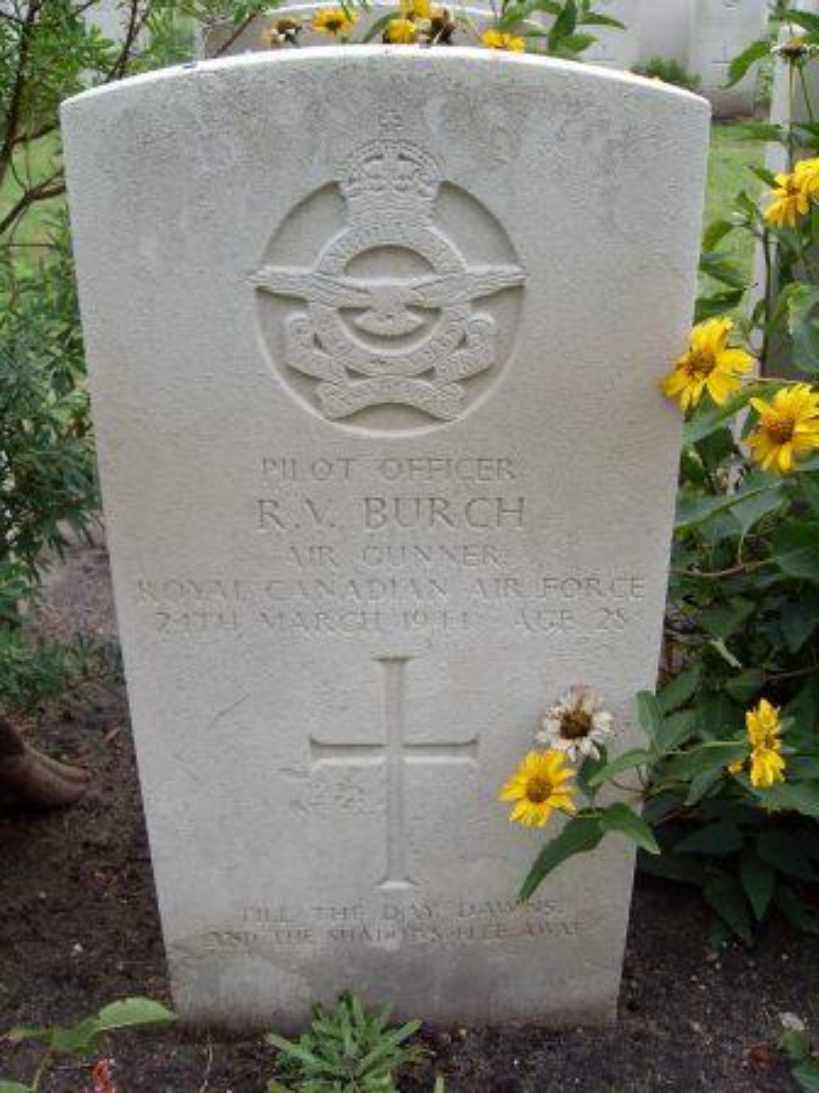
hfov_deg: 40.7
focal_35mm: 35
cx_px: 410
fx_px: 1104
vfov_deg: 52.6
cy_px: 546
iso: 80
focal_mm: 6.3
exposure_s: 1/350
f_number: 2.8
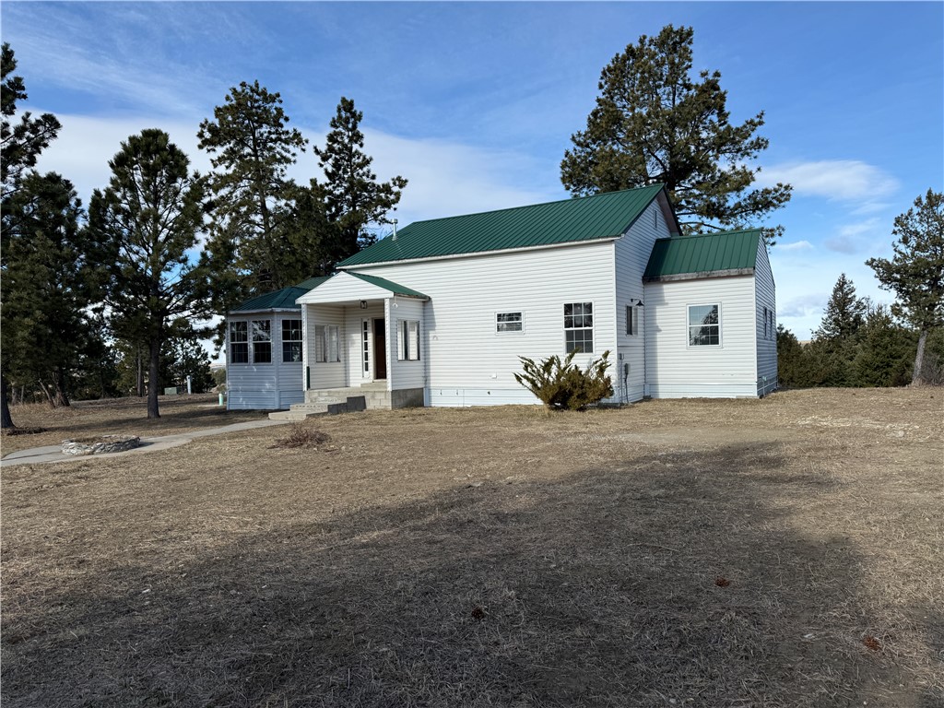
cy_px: 354
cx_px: 472
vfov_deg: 56.8
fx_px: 654
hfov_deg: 71.6
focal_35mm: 24
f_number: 1.78
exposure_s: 1/3759
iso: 80
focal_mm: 6.76
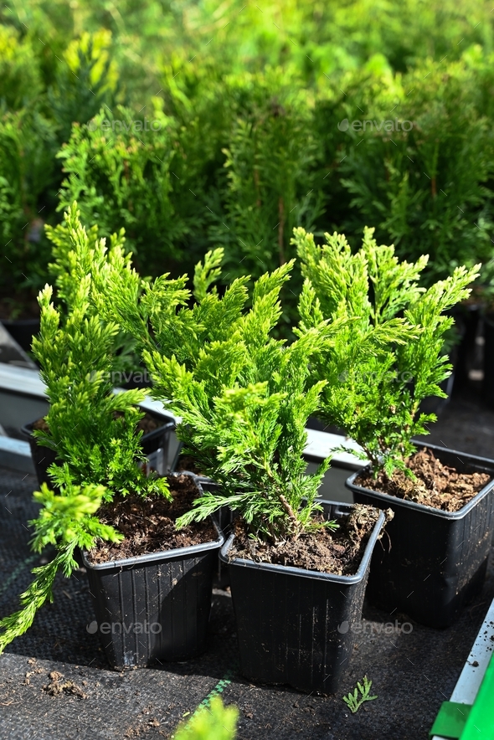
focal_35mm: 51
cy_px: 370
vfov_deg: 38.9
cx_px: 247
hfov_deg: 26.5
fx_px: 1049
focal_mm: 51
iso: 400
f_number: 5
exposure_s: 1/250
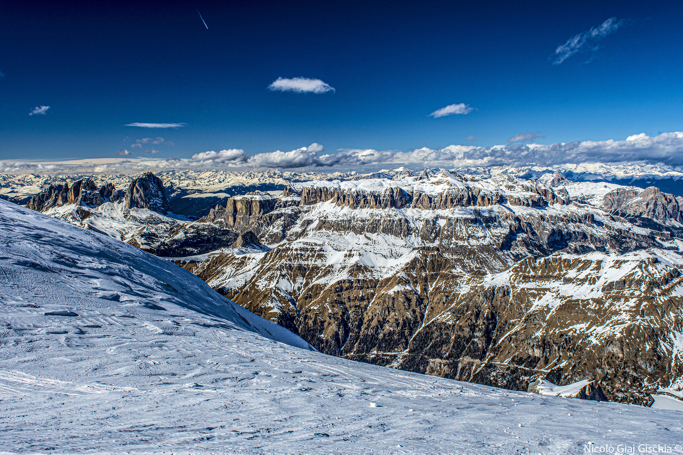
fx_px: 626
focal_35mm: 33
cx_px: 342
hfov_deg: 57.2
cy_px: 228
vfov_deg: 40.0
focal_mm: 22
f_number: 14
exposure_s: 1/80
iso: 100
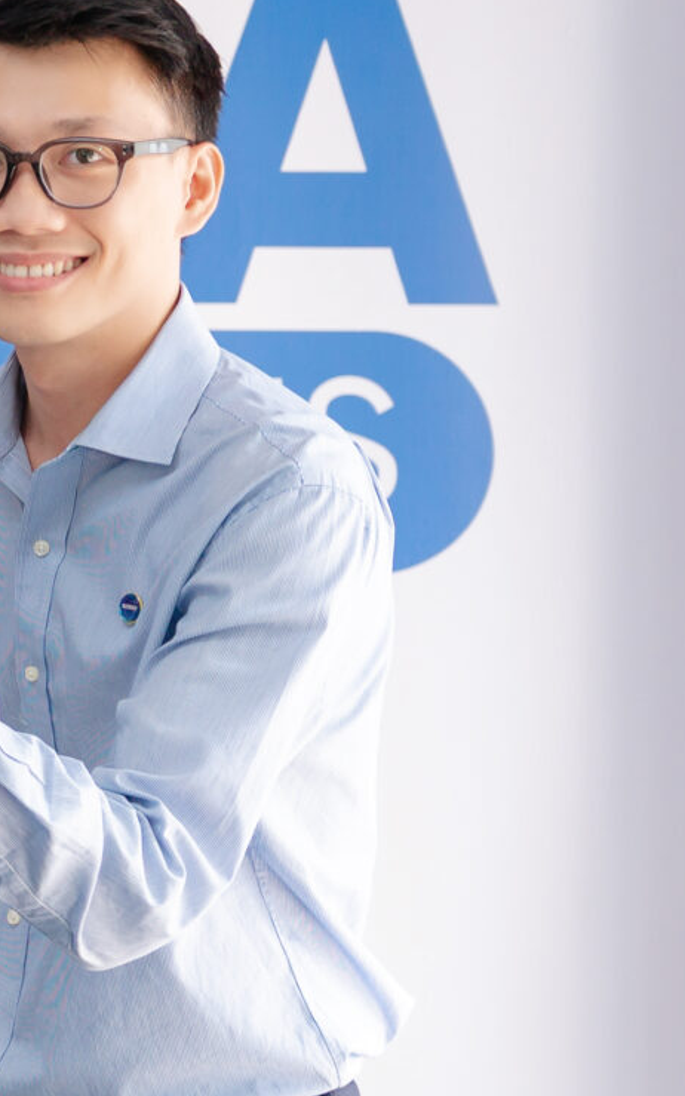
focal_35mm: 167
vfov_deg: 12.6
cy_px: 607
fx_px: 4978
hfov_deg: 7.2
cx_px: -1202
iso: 500
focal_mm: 47.2
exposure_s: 1/160
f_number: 3.5
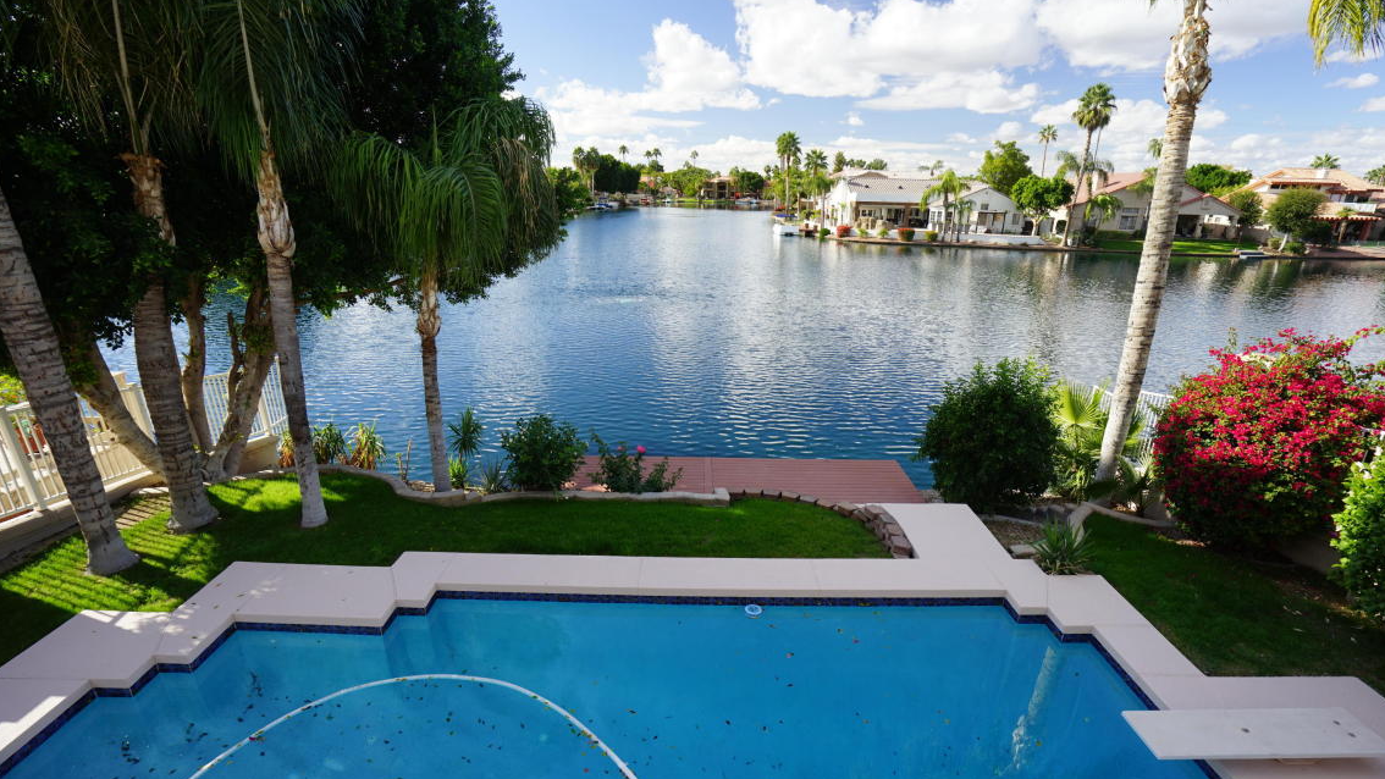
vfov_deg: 63.9
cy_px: 404
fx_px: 624
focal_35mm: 17
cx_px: 695
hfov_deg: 95.9
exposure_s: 1/80
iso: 100
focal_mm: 16
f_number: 6.3
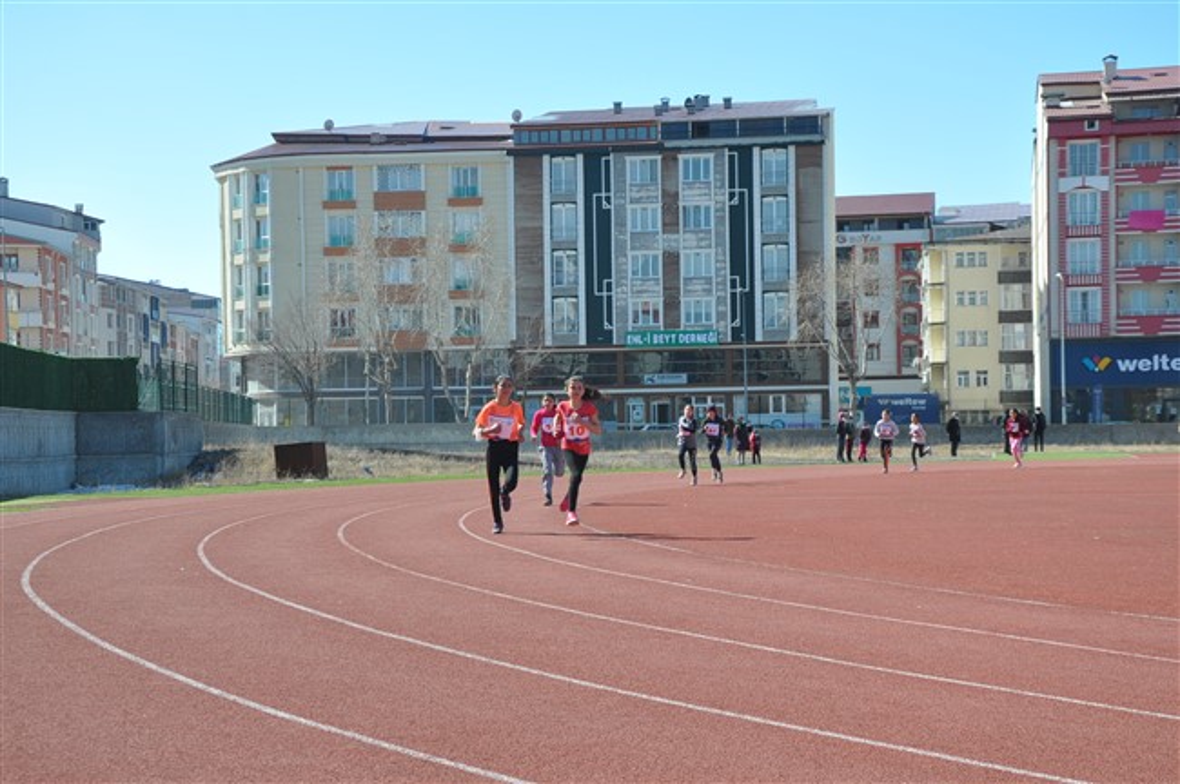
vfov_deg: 18.9
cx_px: 590
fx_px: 2358
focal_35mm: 72
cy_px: 392
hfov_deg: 28.1
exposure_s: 1/320
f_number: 9
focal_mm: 48
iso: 200
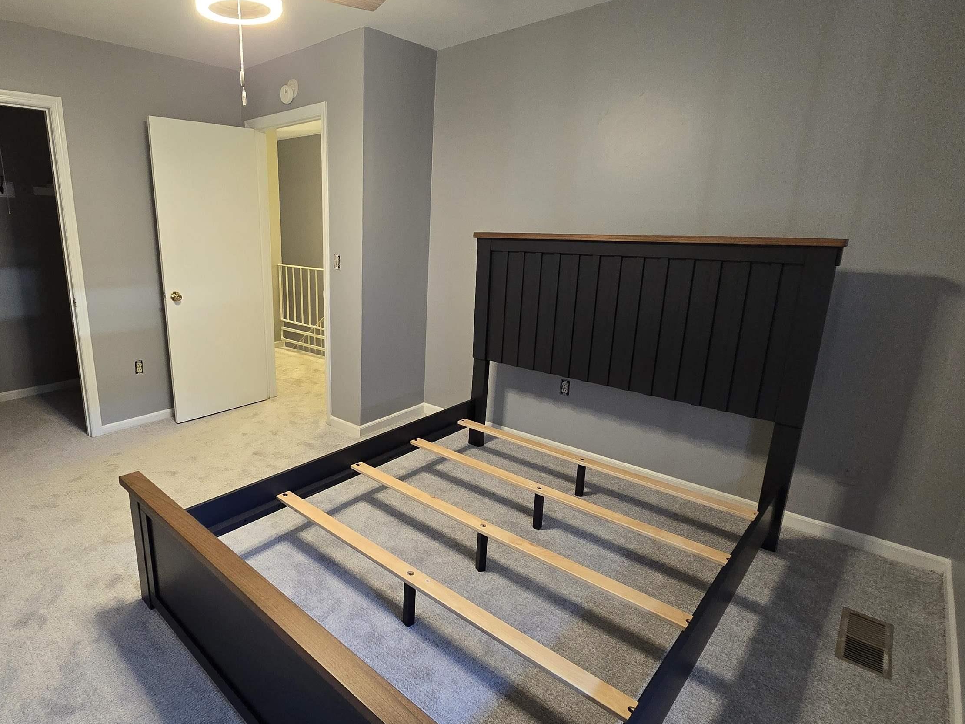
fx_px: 502
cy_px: 358
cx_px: 375
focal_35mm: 18
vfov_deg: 71.6
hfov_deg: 86.4
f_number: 2.2
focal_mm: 2.2
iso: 640
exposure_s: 1/60
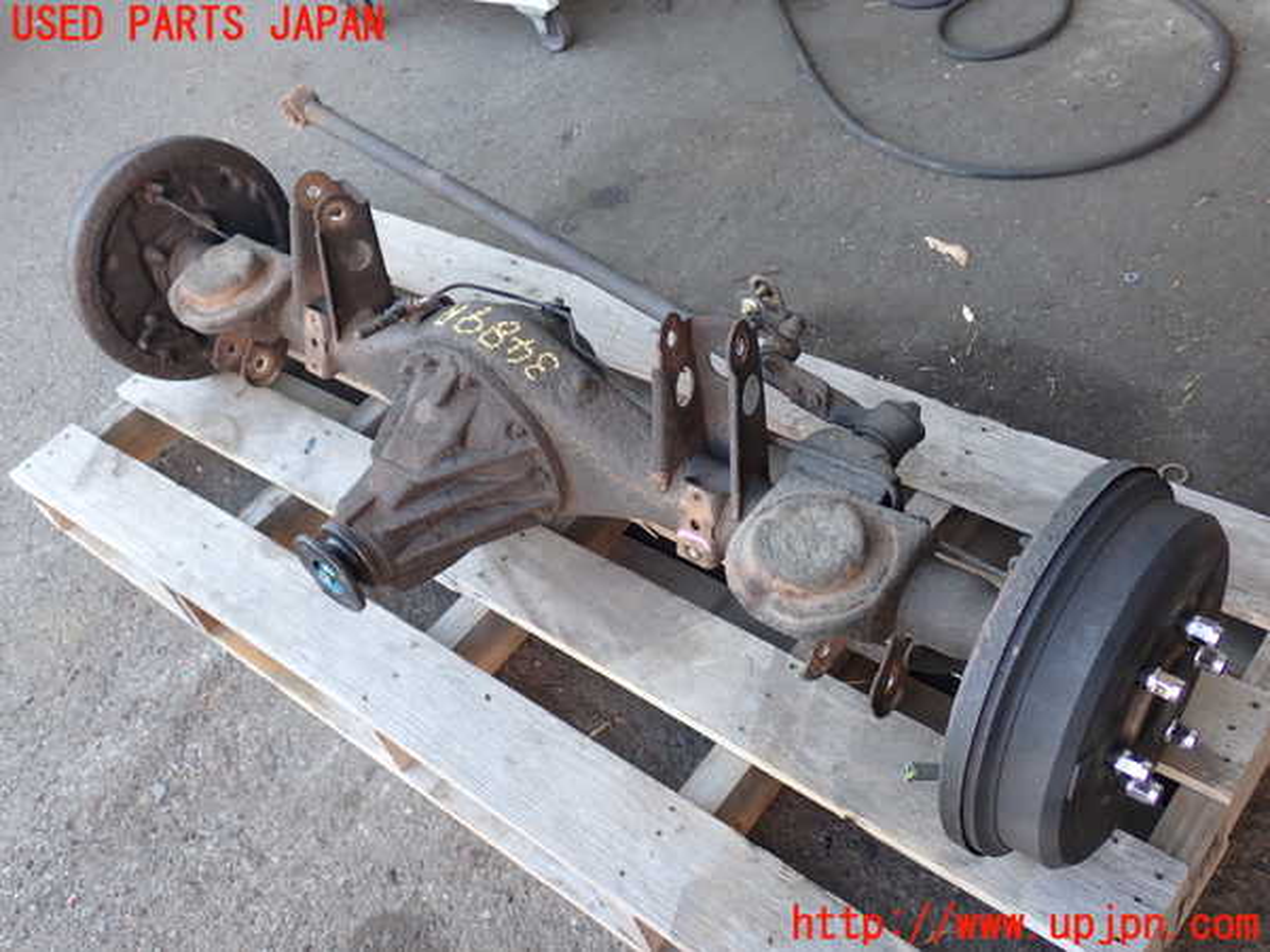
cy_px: 476
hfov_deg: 51.4
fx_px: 1321
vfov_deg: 39.7
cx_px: 635
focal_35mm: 36
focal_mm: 6.37
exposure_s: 1/80
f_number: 2.5
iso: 160
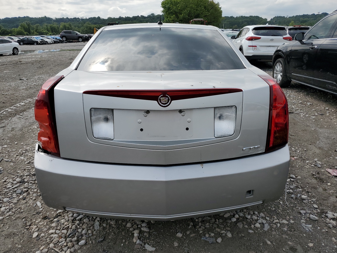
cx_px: 168
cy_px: 126
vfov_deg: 53.1
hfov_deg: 67.3
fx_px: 253
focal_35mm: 26
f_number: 1.5
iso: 50
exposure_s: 1/5000
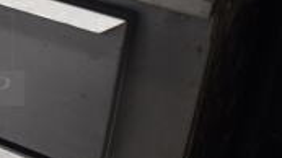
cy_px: 20
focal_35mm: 100
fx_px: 747
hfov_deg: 18.6
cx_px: -156
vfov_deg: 12.0
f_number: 3.5
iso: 1000
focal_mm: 18
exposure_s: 1/125
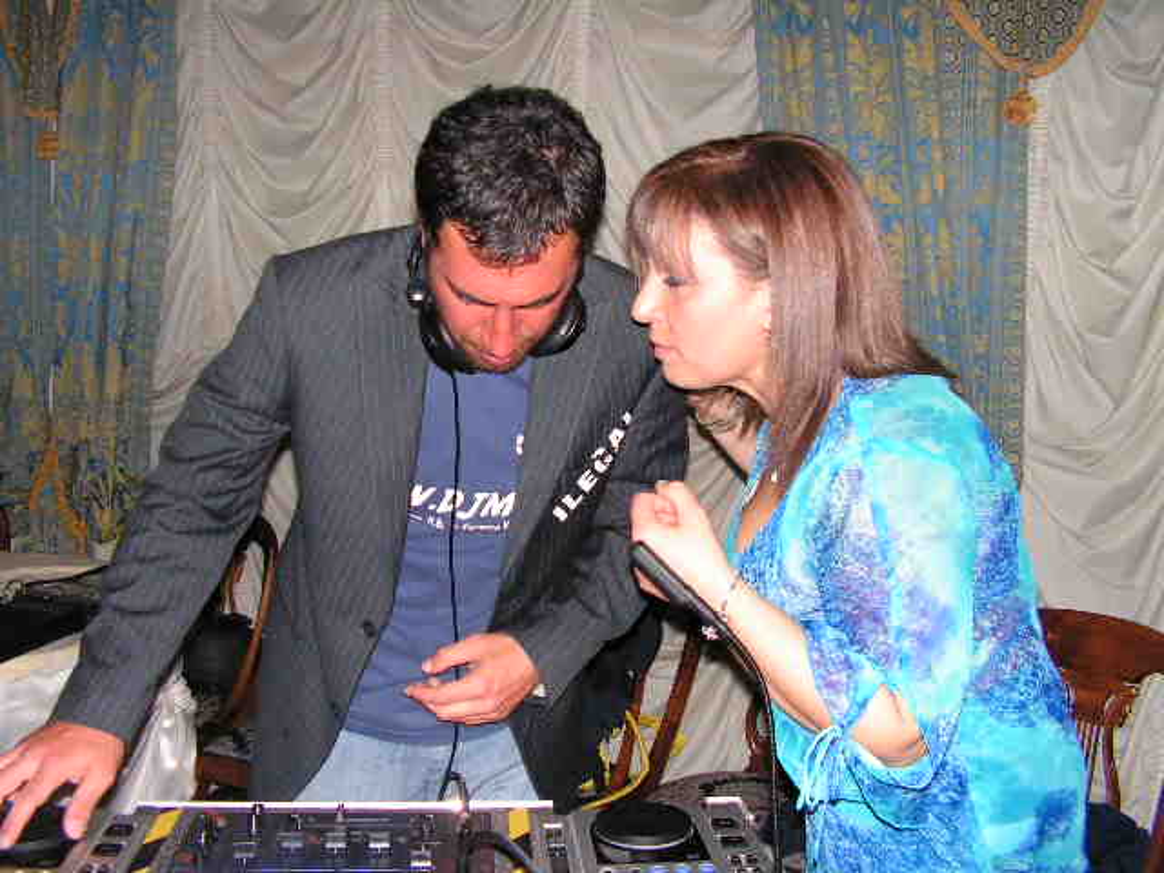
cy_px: 436
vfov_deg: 39.7
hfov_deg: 51.4
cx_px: 582
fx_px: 1211
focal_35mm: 36
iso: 200
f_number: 3.2
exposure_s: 1/40
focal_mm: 6
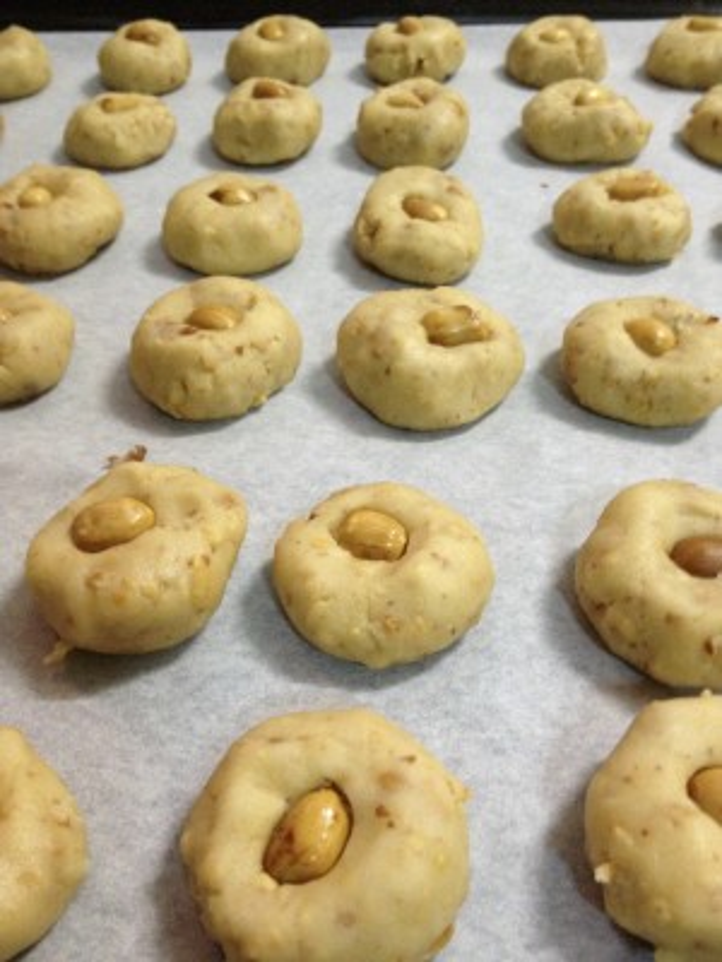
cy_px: 481
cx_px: 361
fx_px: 973
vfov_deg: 52.6
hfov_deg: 40.7
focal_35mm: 35
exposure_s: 1/20
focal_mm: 4.28
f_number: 2.4
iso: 320
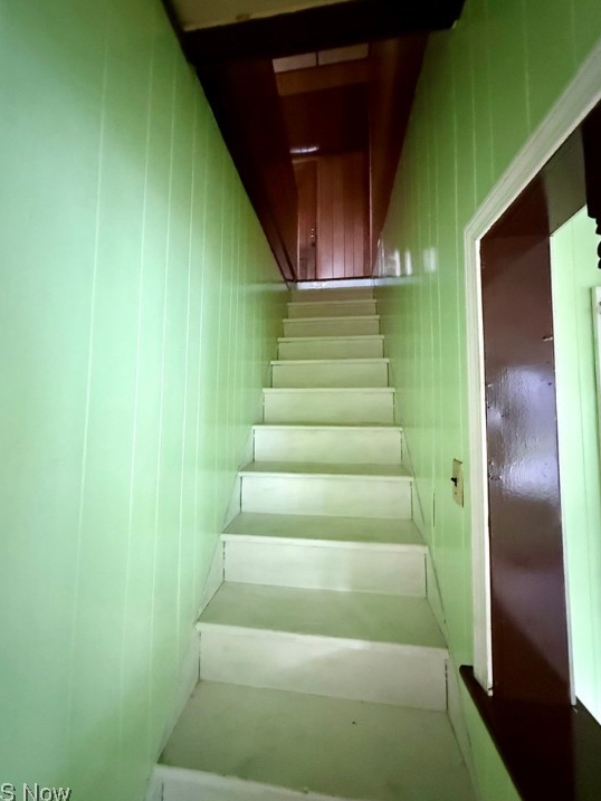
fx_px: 347
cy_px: 389
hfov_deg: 81.7
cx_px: 282
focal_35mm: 15
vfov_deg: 98.1
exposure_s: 1/40
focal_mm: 2.22
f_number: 2.2
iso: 1250
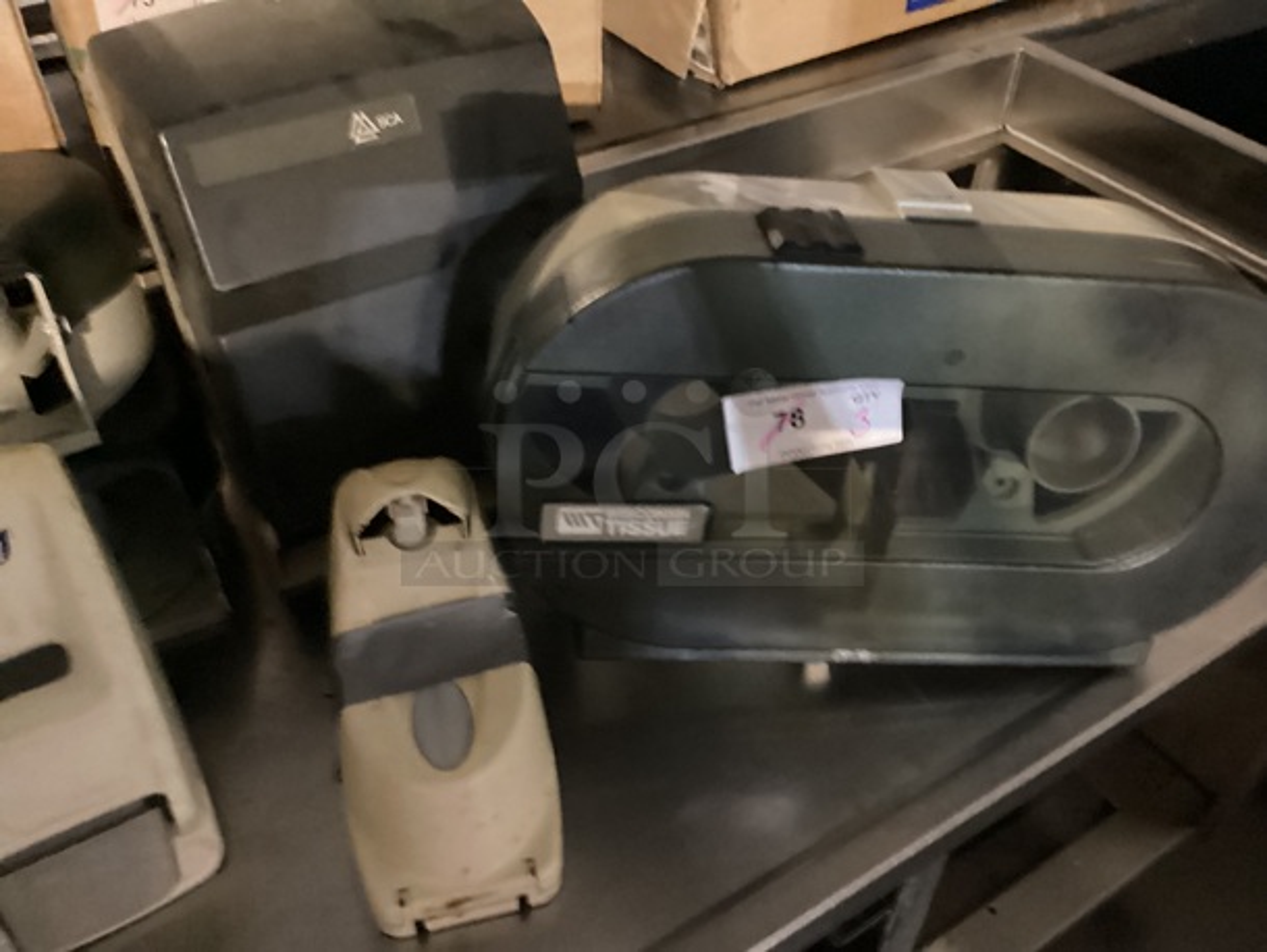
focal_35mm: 31
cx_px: 634
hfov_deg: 58.3
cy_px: 476
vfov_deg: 45.5
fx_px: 1135
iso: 800
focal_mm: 3.3
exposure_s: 1/15
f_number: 2.4
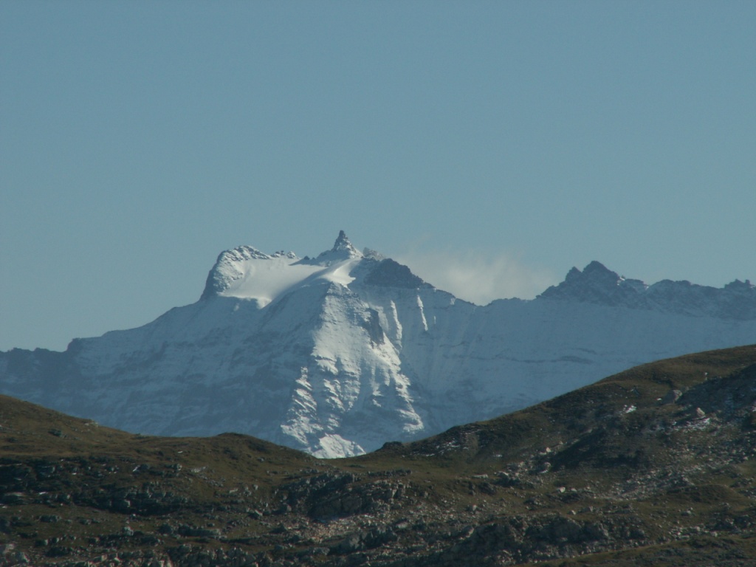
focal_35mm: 363
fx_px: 7928
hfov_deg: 5.5
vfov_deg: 4.1
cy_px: 284
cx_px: 378
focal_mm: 60.15
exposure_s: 1/400
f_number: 8
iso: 50
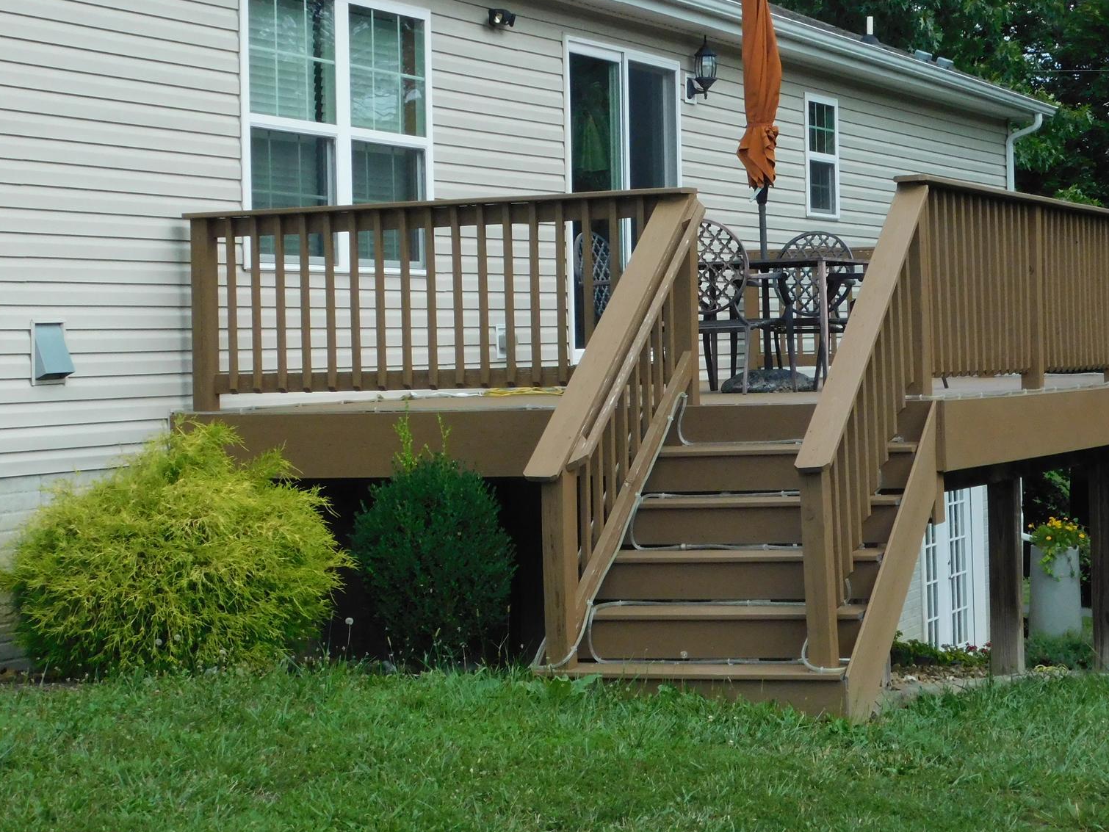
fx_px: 2563
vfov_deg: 18.4
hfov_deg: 24.3
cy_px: 335
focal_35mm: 80
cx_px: 699
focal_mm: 10.4
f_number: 4
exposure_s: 1/1250
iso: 400
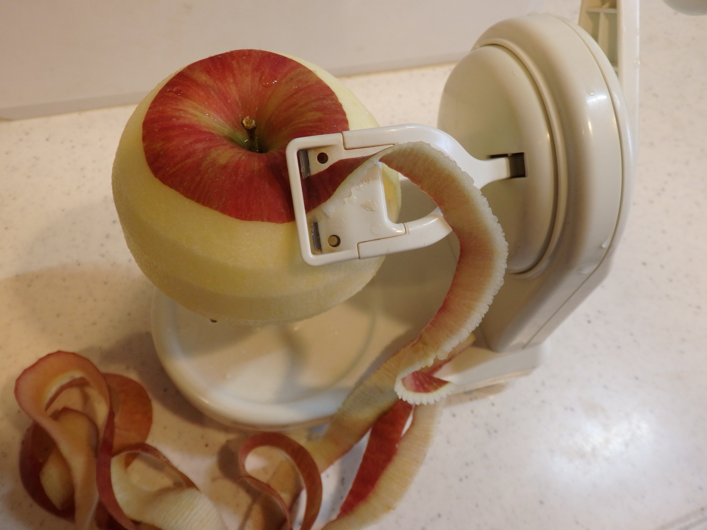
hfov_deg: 60.0
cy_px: 265
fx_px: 613
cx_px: 354
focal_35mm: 30
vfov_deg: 46.8
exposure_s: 1/30
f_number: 3.3
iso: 250
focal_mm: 5.5
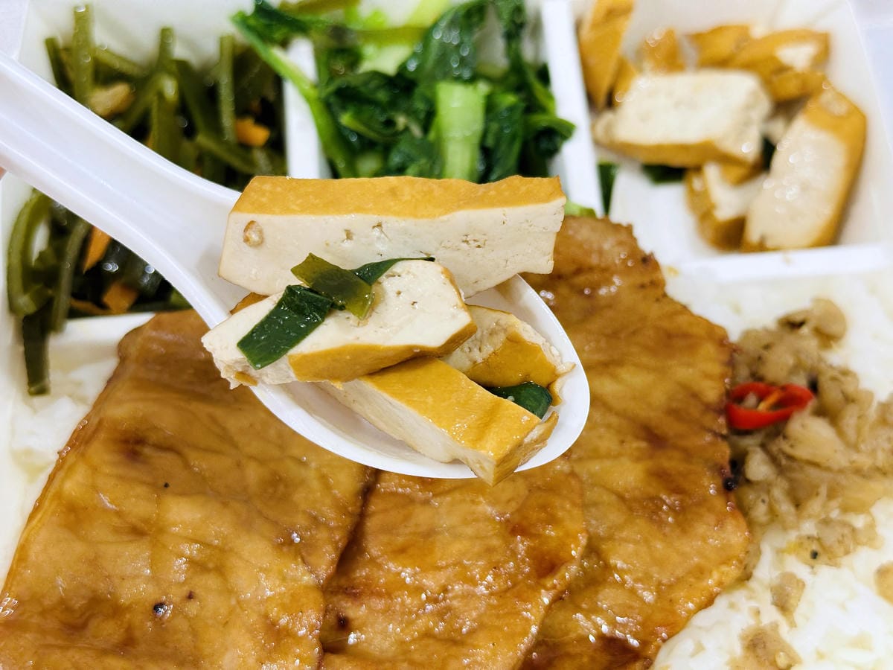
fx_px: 1238
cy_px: 335
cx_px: 446
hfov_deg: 39.7
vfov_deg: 30.3
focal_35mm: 48
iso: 64
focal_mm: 6.86
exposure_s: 1/60
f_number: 1.78
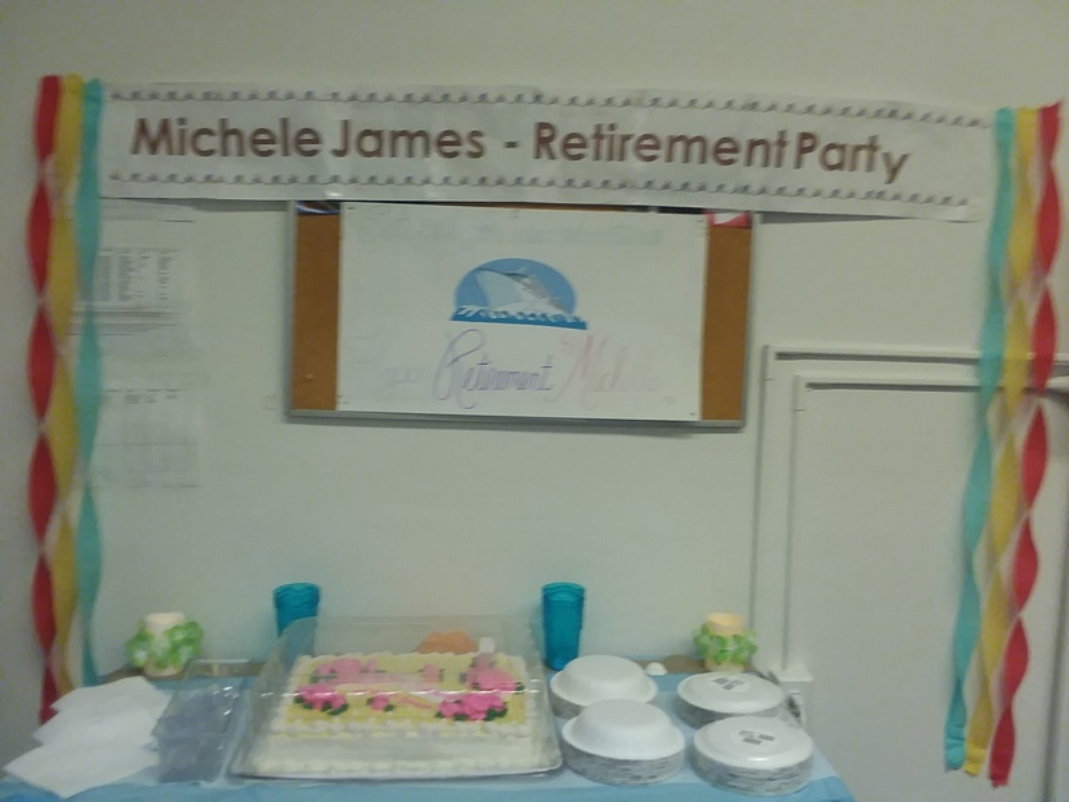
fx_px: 896
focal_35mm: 29
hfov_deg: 61.7
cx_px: 534
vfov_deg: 48.2
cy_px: 401
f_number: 1.9
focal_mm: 2.47
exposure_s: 1/30
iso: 125
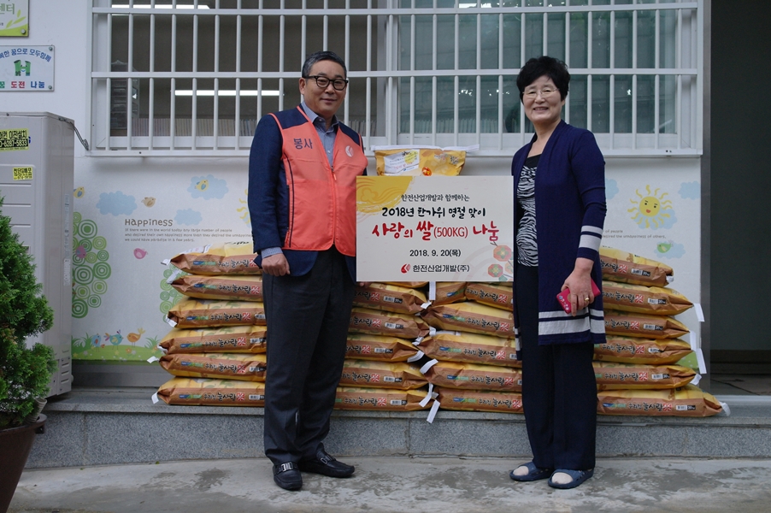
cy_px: 256
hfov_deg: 40.4
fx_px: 1049
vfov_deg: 27.5
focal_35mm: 49
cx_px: 386
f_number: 5.6
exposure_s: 1/100
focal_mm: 32
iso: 500
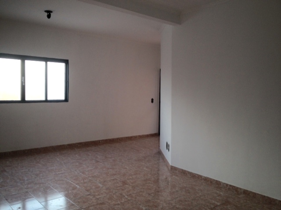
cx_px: 140
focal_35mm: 35
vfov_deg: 40.7
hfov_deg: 52.6
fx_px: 284
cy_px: 105
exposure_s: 1/34
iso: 50
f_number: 2.4
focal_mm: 4.28
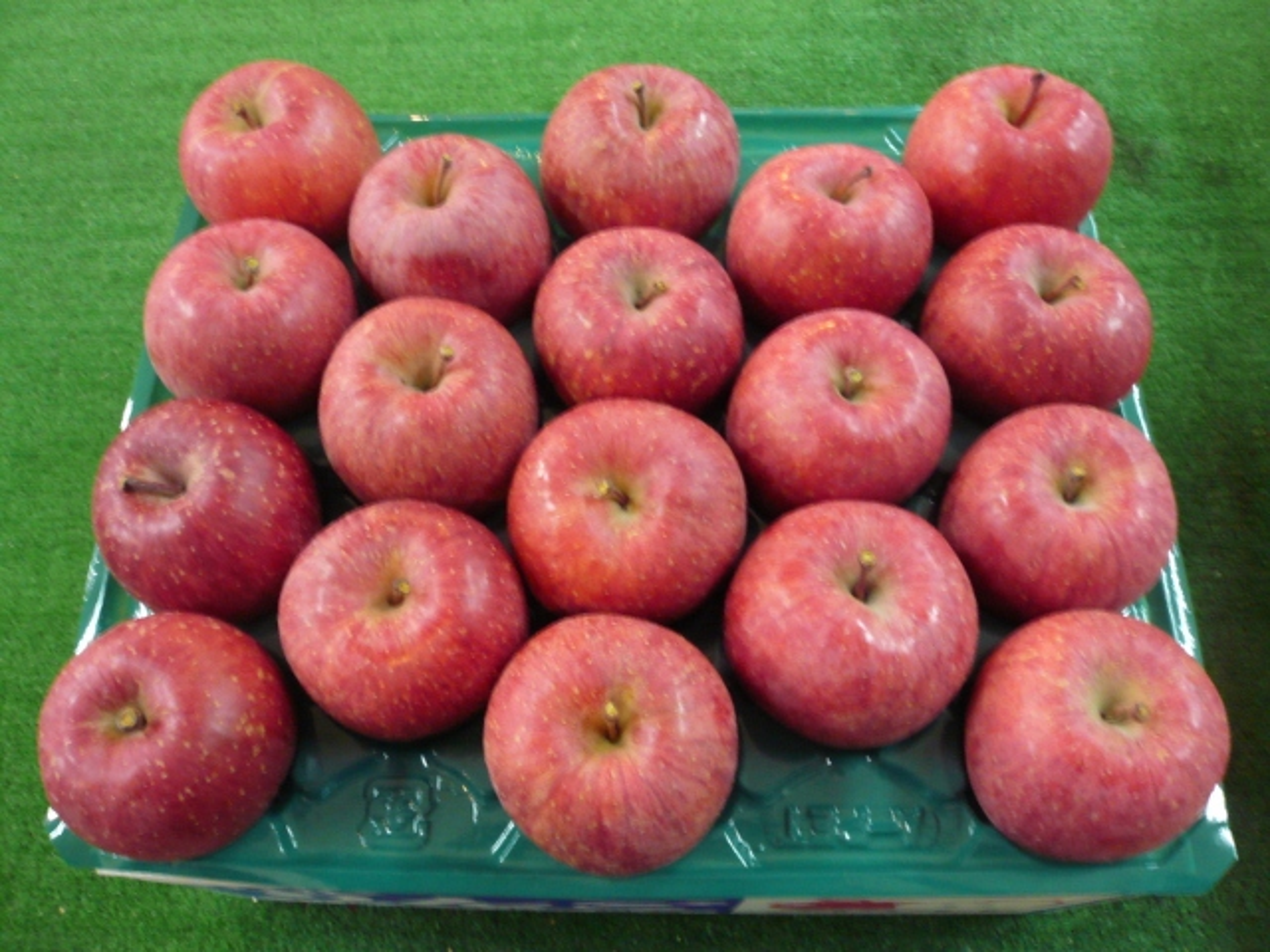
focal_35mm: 29
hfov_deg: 61.7
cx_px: 635
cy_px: 476
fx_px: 1064
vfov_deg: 48.2
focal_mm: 4.7
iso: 200
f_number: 2.8
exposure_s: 1/5
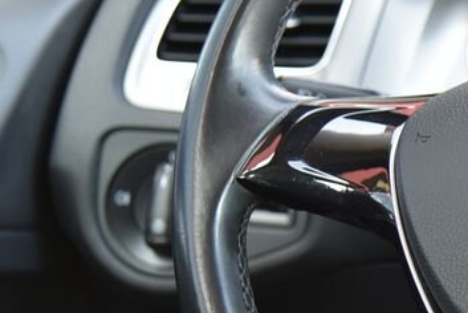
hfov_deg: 13.0
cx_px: 638
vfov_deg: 9.1
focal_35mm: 151
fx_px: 1965
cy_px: 159
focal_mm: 52
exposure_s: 1/40
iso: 500
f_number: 4
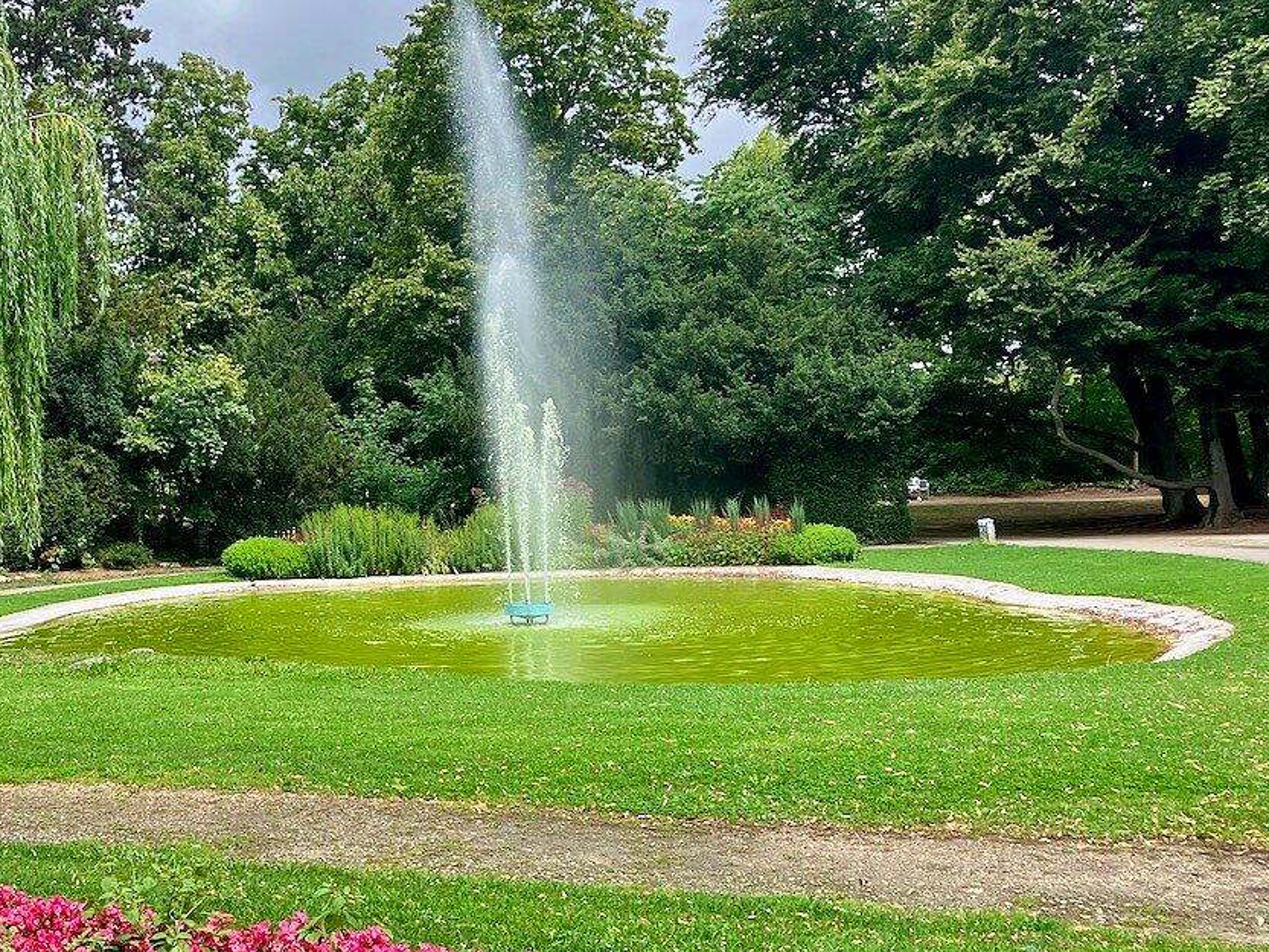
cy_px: 487
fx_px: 1577
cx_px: 384
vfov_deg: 33.6
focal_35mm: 43
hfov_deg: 43.0
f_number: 1.8
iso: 32
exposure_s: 1/867
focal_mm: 3.99
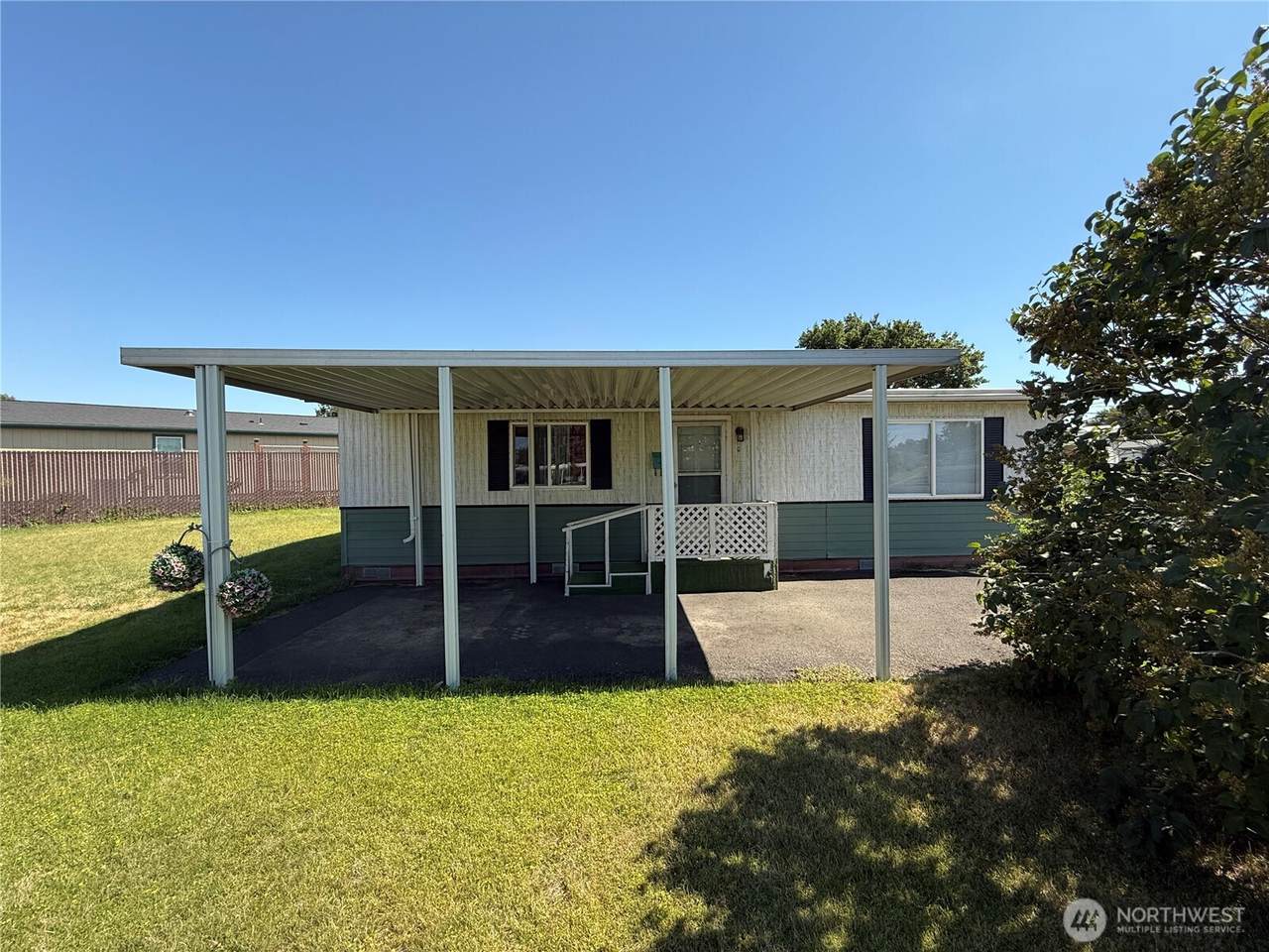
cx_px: 634
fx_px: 513
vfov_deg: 85.7
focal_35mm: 14
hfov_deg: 102.1
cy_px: 476
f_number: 2.2
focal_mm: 2.22
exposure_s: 1/779
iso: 50
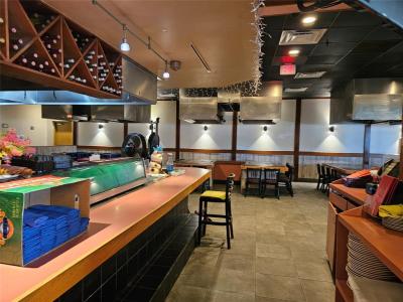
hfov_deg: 73.9
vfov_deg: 58.9
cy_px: 151
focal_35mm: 23
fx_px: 268
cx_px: 202
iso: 500
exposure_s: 1/40
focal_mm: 5.4
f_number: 1.8
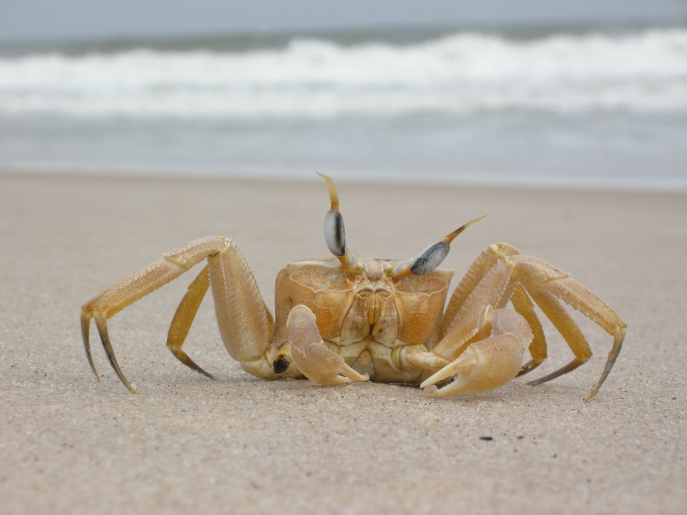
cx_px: 344
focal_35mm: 123
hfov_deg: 16.0
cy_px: 258
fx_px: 2442
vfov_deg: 12.1
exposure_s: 1/327
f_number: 6.5
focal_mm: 26.3
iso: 64
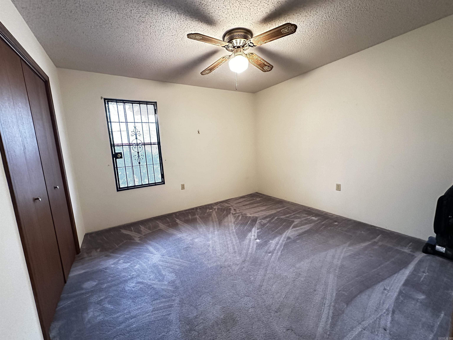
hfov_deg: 102.1
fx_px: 183
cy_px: 170
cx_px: 226
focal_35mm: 14
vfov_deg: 85.7
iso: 1250
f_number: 2.2
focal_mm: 2.22
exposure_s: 1/40
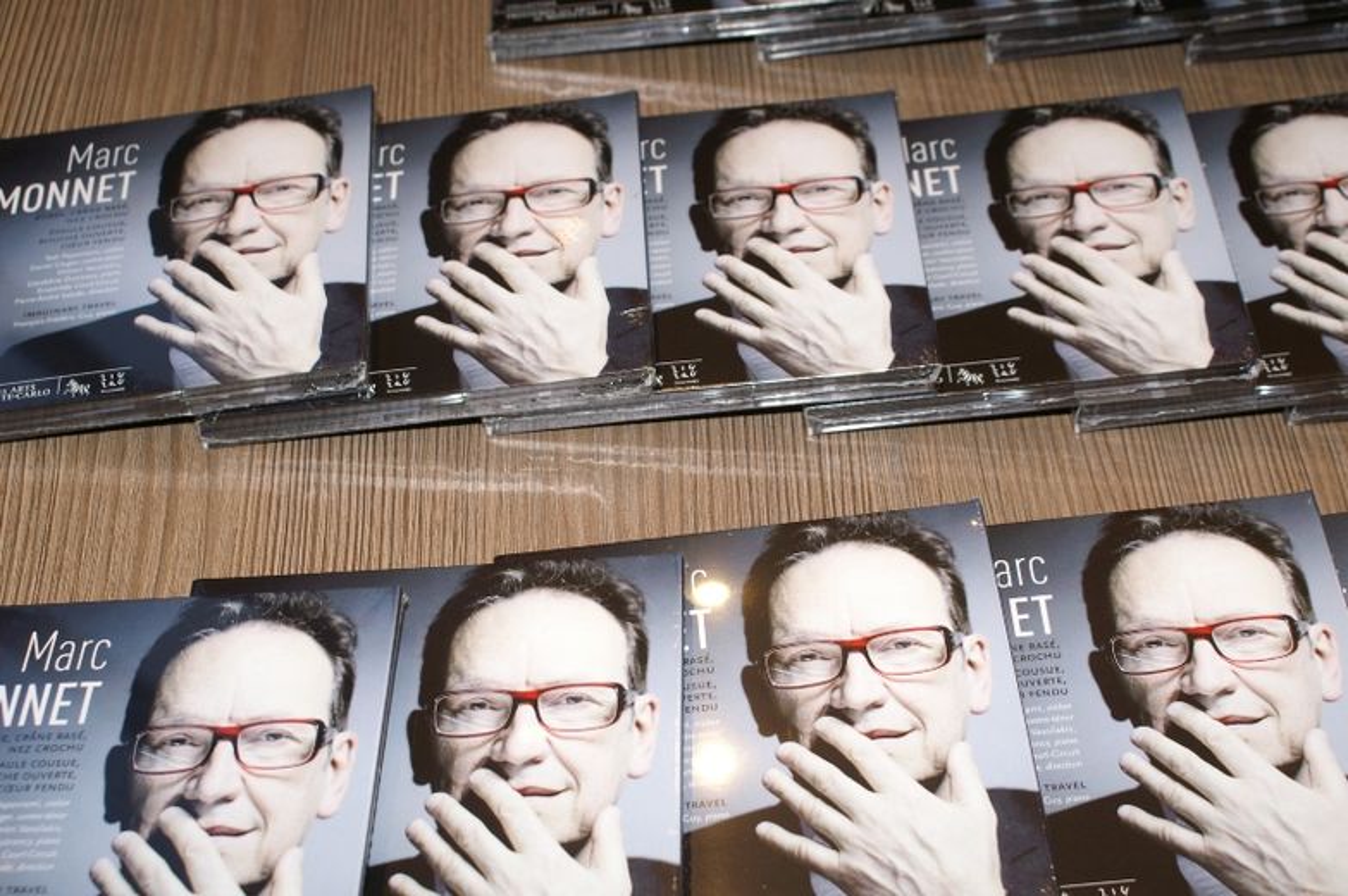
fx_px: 1963
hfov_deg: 37.9
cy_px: 448
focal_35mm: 52
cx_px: 674
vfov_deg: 25.7
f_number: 5.6
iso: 400
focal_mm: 35
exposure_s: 1/60
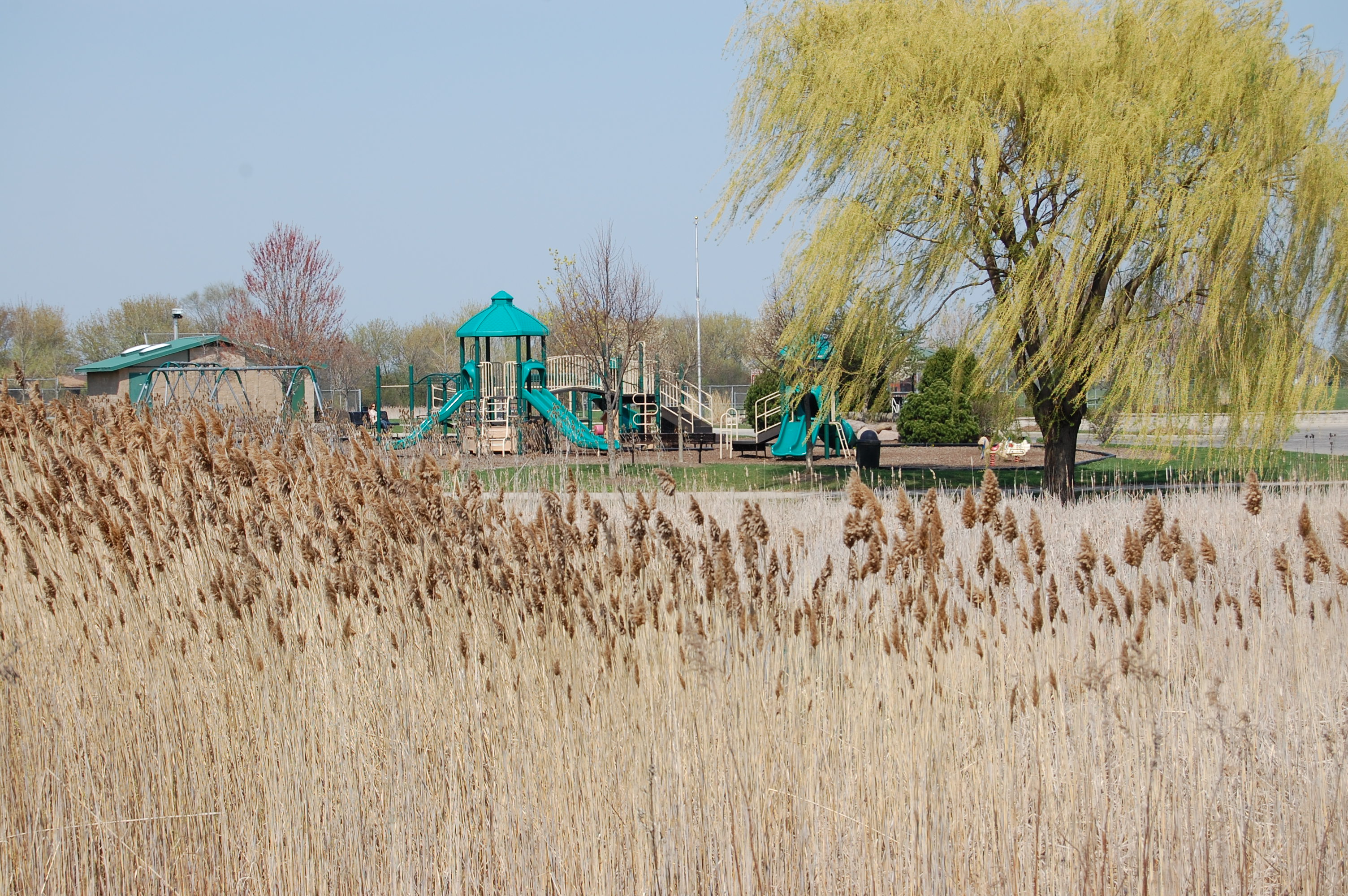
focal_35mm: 82
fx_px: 3086
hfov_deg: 24.6
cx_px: 674
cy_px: 448
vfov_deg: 16.5
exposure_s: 1/400
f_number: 10
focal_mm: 55
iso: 200
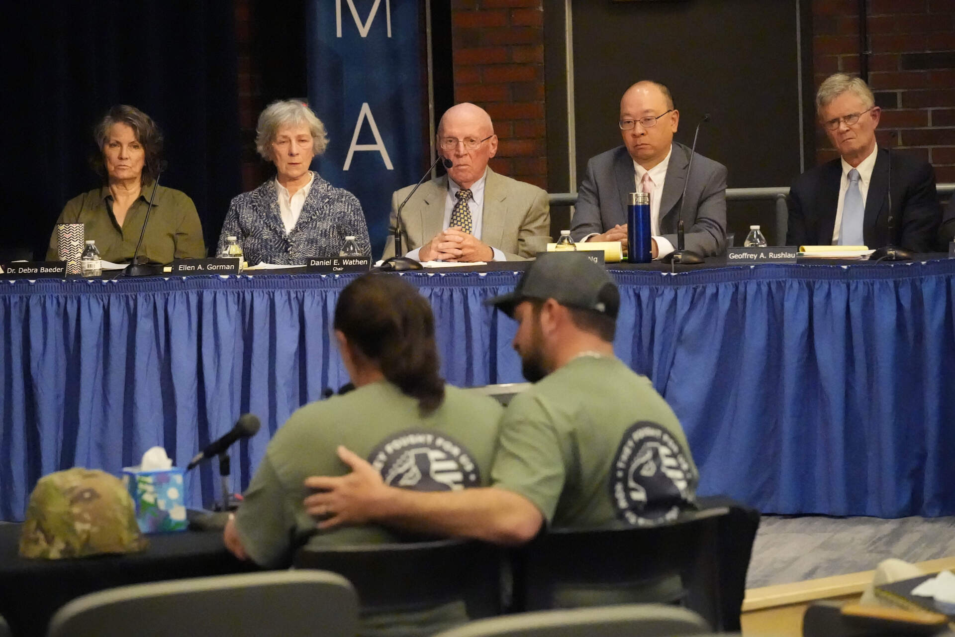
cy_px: 318
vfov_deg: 10.0
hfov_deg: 15.0
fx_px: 3634
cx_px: 478
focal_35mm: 137
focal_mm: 137
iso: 32000
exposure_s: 1/640
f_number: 5
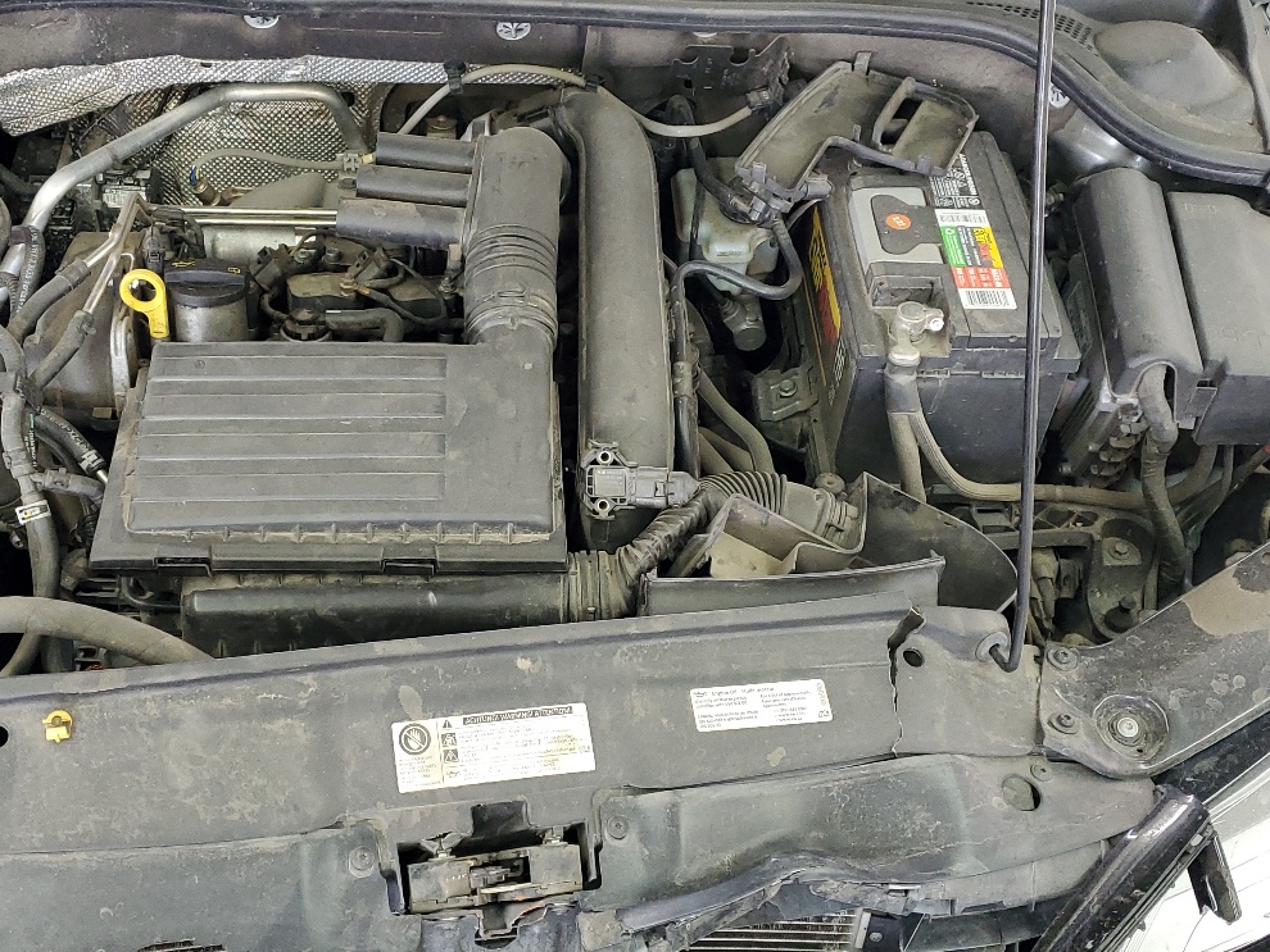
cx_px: 489
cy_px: 533
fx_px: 1541
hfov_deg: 44.5
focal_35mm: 42
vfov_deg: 34.3
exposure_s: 1/60.2
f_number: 1.5
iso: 168
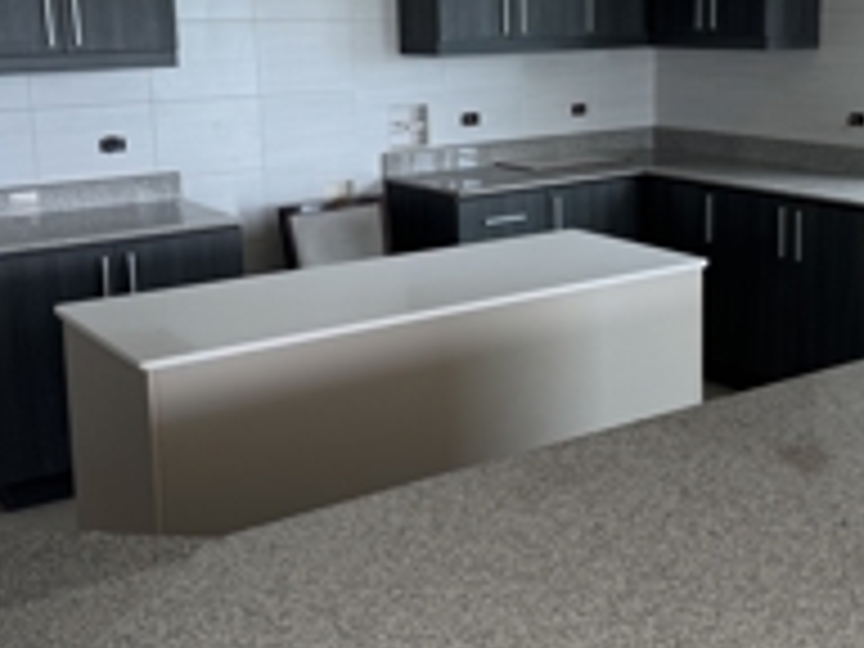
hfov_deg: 38.0
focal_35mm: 50
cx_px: 531
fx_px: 1248
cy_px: 207
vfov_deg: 28.9
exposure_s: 1/121
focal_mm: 6.76
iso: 64
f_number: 1.78
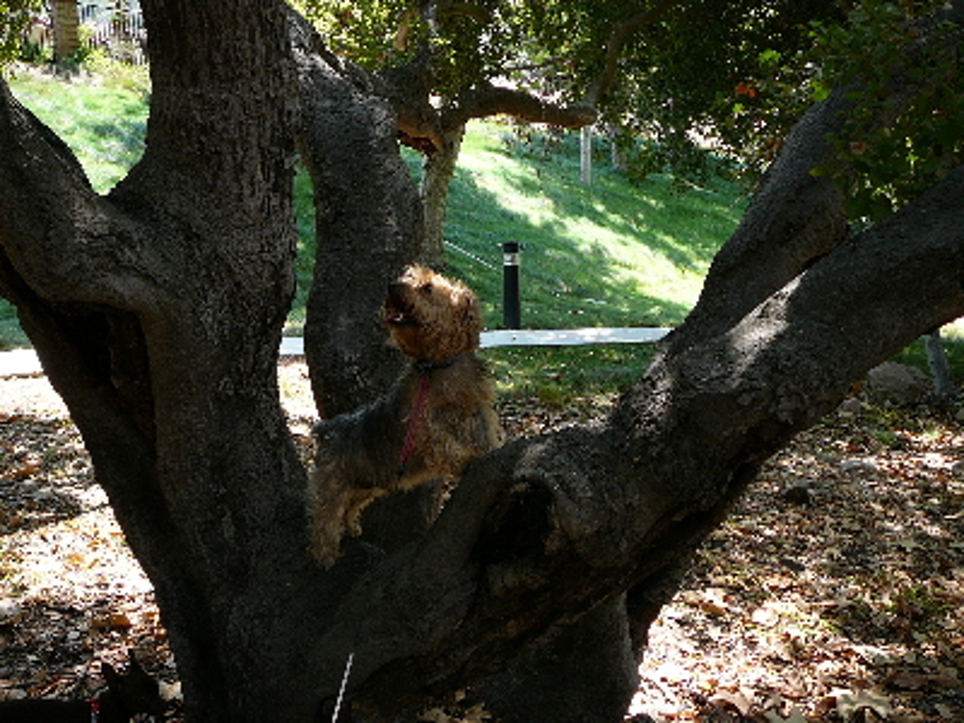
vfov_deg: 40.7
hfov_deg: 52.6
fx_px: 975
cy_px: 362
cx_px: 482
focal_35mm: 35
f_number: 2.8
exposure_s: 1/160
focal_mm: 5.2
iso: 80
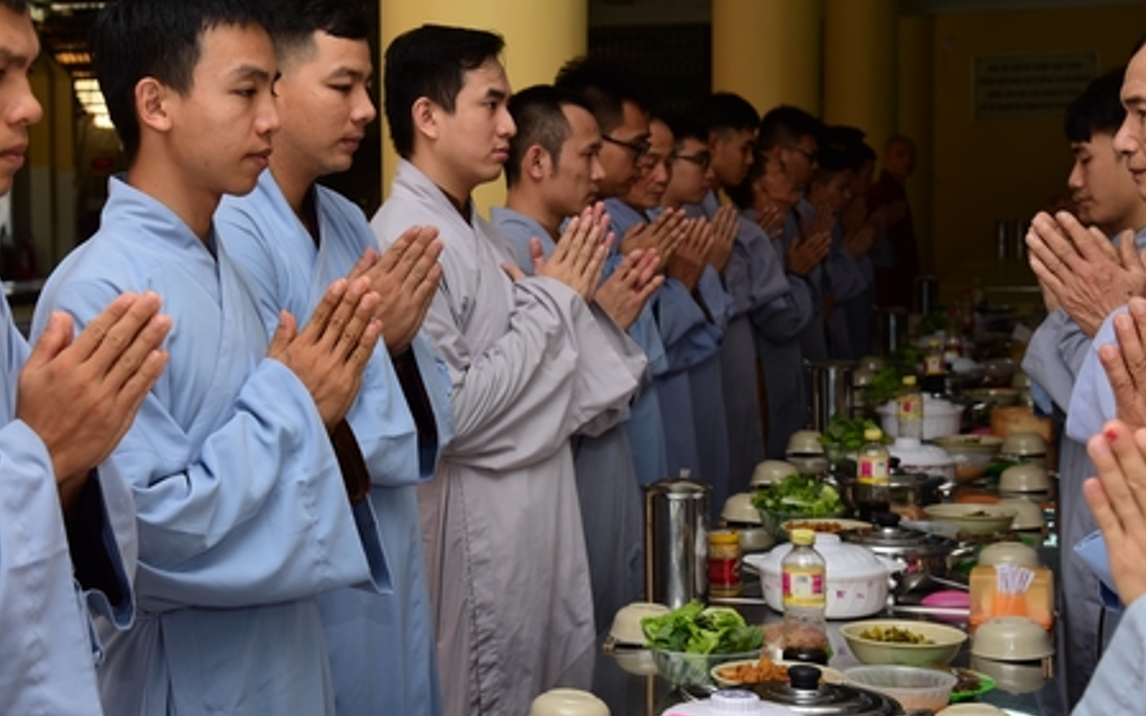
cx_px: 381
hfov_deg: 27.7
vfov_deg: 17.6
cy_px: 245
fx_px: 2311
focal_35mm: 74
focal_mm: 50
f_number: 6.3
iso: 250
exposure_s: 1/80
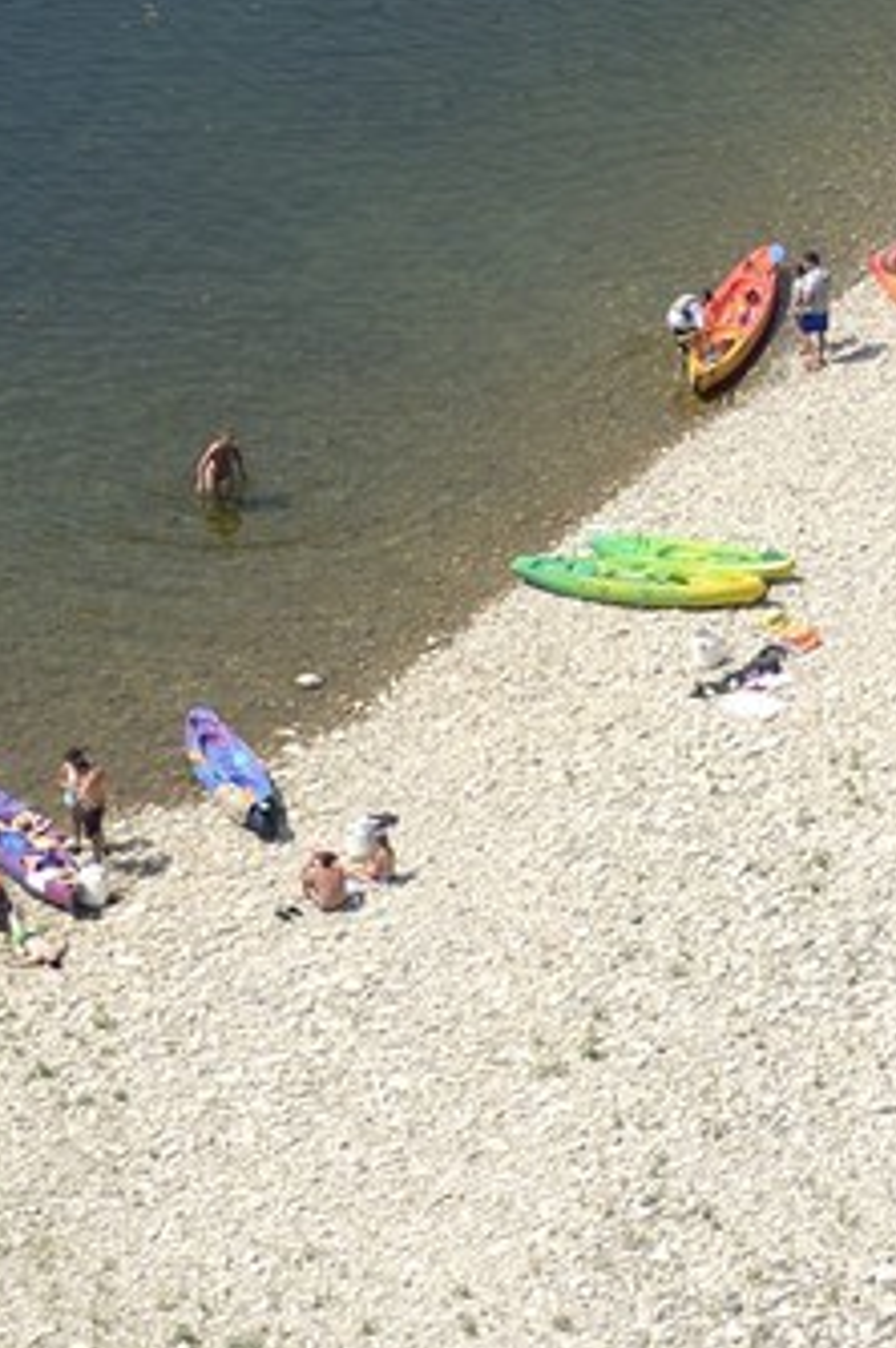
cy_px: -1651
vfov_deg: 2.1
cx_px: -228
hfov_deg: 1.4
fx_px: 35837
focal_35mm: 958
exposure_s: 1/320
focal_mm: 200
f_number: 10
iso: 200
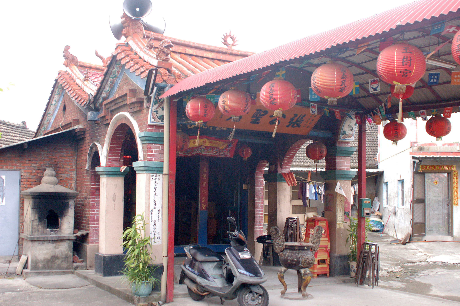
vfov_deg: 31.8
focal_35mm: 42
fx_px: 536
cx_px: 230
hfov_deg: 46.4
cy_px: 153
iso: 1600
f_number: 3.5
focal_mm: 28
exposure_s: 1/640
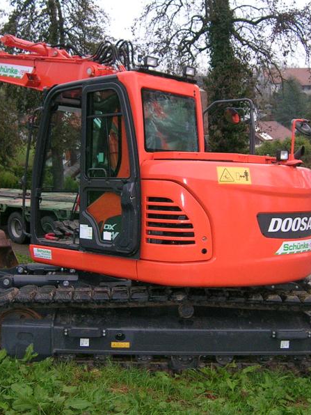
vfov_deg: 40.4
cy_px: 208
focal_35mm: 47
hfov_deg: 30.9
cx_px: 149
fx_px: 563
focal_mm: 5.4
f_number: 2.8
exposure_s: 1/60.1
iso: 161
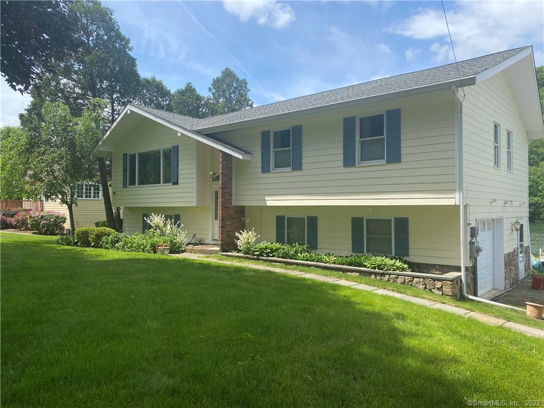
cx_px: 272
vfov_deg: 53.1
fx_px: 409
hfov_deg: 67.3
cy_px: 204
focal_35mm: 26
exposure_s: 1/1808
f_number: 1.8
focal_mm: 4.25
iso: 32
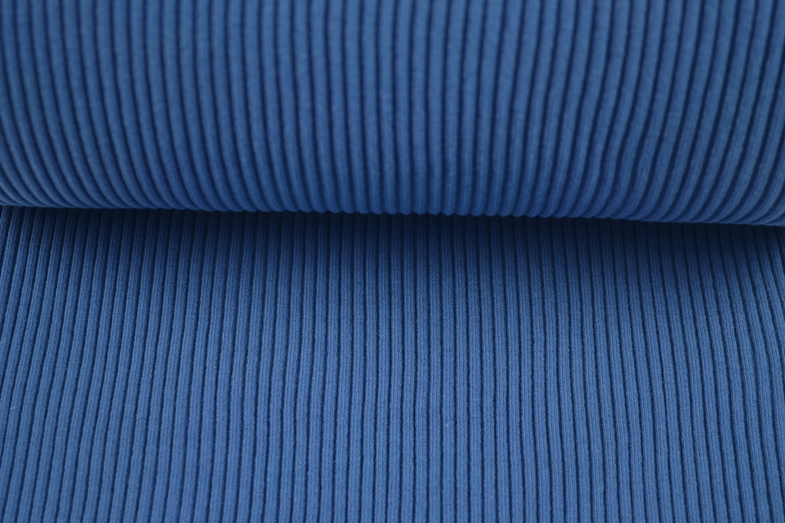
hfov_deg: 30.5
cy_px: 262
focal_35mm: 66
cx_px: 392
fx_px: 1439
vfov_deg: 20.6
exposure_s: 1/20
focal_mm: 44
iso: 100
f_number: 5.6
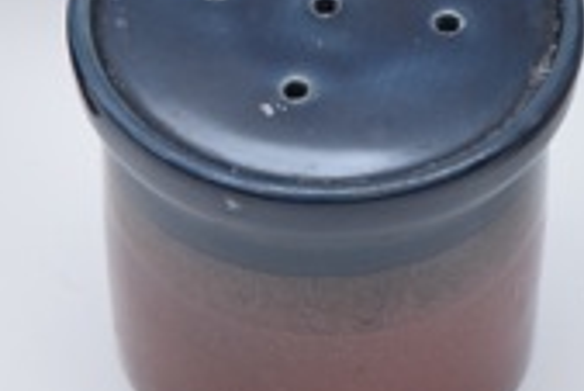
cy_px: 19
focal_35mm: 312
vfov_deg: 4.4
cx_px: 297
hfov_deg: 6.6
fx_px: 5064
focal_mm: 55
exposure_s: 1/125
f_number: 5.6
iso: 800
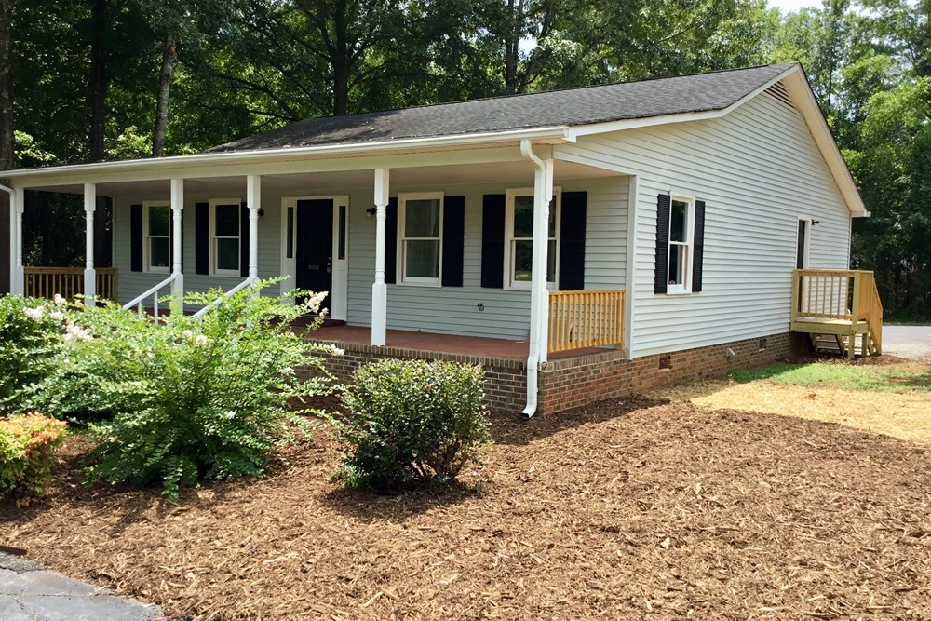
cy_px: 313
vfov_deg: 40.0
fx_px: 853
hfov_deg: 57.2
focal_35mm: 33
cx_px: 458
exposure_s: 1/536
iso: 25
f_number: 2.4
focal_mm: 3.3
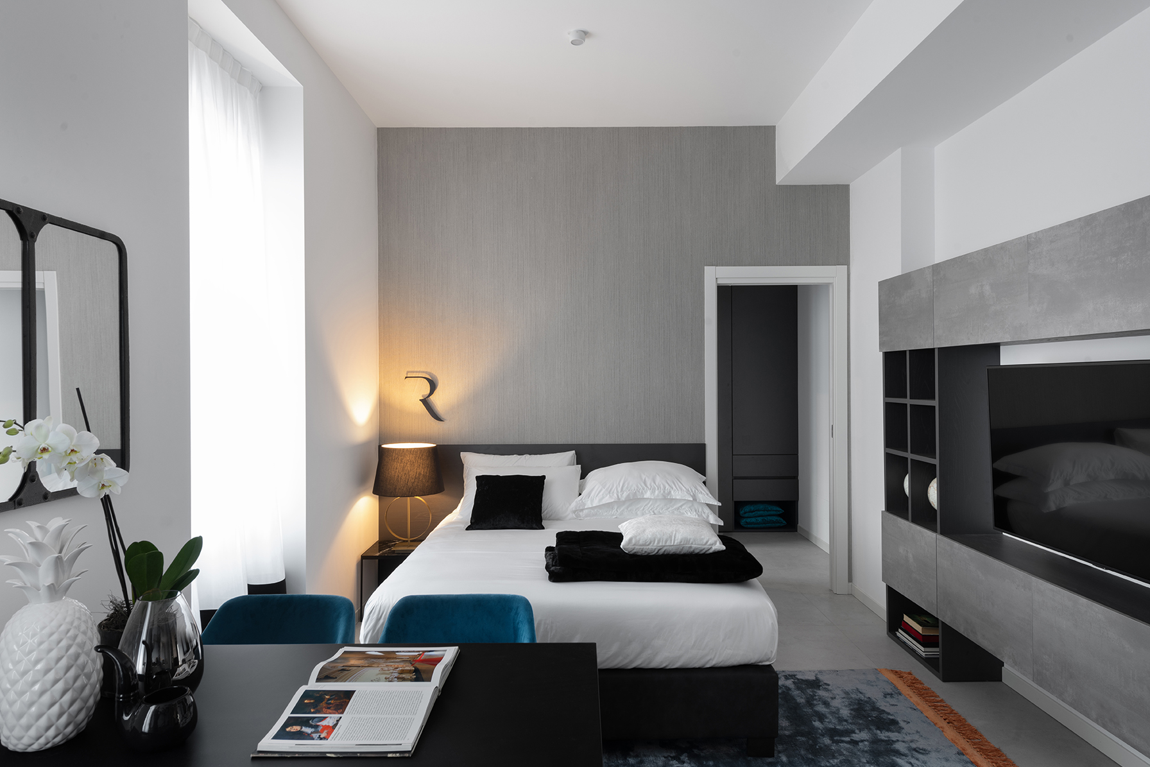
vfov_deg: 59.5
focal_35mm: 21
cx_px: 556
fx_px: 671
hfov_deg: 81.2
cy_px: 394
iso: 100
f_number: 11
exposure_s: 6
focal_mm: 19
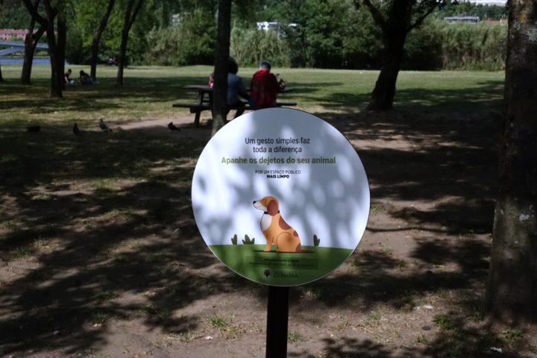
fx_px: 701
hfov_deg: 41.9
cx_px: 268
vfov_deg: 28.6
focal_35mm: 47
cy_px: 179
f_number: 5.6
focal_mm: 17.11
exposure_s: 1/1000
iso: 2000
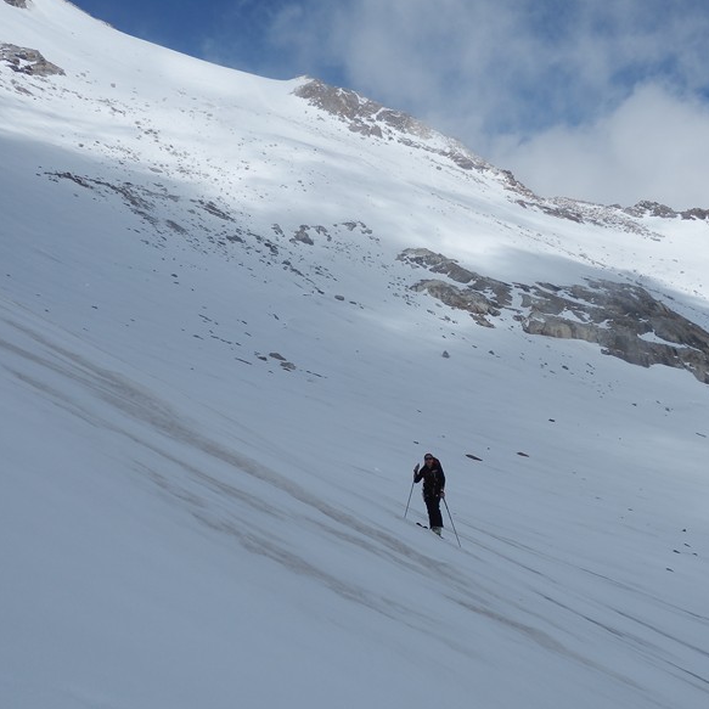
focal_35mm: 40
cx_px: 441
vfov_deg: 41.9
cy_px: 355
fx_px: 927
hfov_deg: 41.6
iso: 80
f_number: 9.7
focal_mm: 6
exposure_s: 1/250
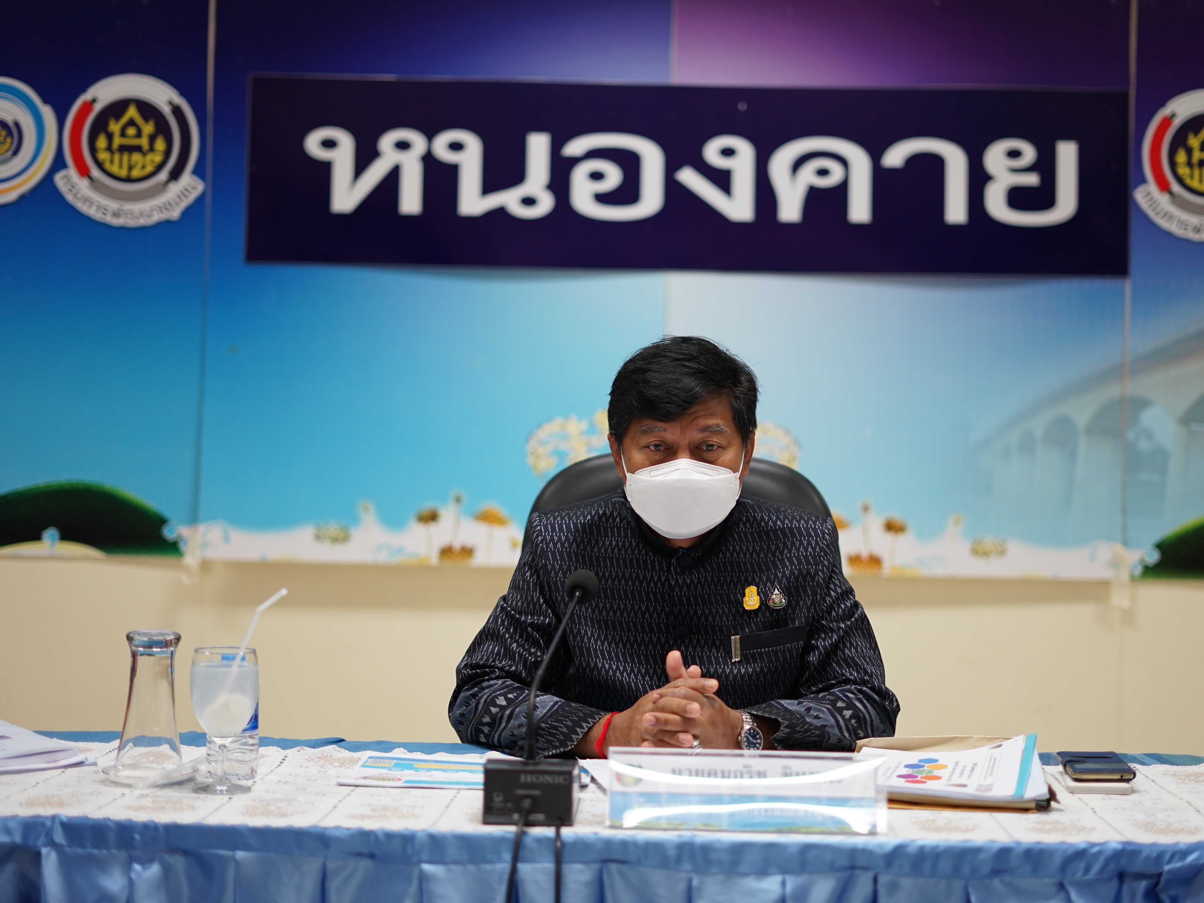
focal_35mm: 55
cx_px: 671
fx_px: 1913
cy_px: 448
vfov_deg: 26.6
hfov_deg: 34.9
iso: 400
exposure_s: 1/160
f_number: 1.8
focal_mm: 50
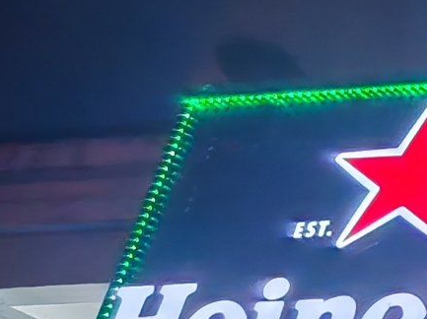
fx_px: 1245
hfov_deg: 11.2
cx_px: 1295
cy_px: 358
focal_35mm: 101
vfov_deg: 14.3
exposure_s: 1/50
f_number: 2.2
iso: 200
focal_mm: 1.96
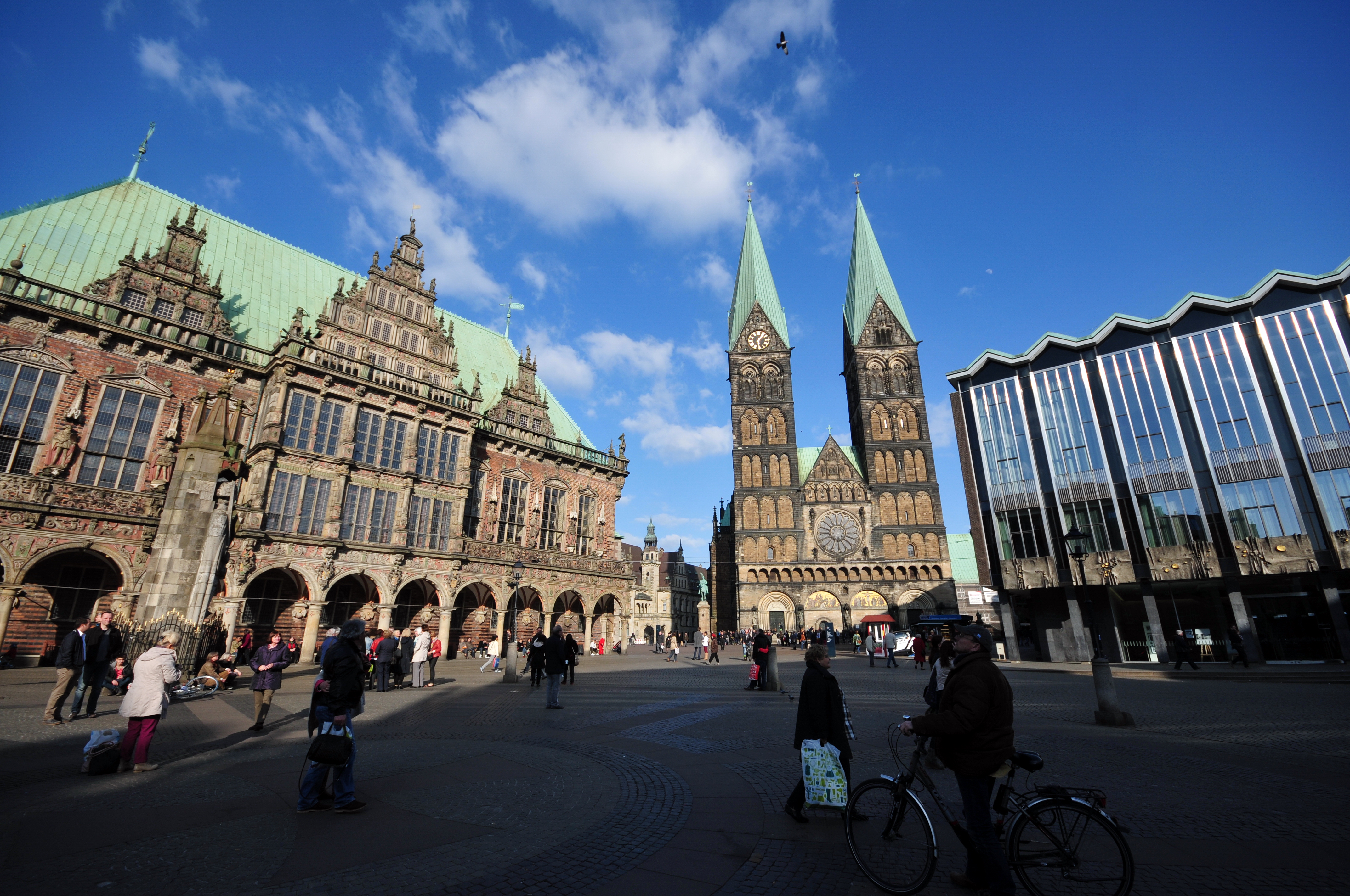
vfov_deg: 77.2
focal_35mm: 15
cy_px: 448
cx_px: 675
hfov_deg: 100.5
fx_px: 562
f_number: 10
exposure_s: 1/320
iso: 200
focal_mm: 10
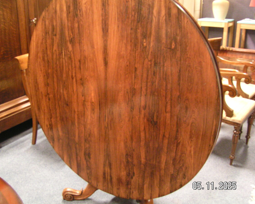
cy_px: 101
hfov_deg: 58.7
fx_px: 226
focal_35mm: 30
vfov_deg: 48.5
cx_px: 120
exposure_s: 1/2
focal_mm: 4.4
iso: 200
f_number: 2.8
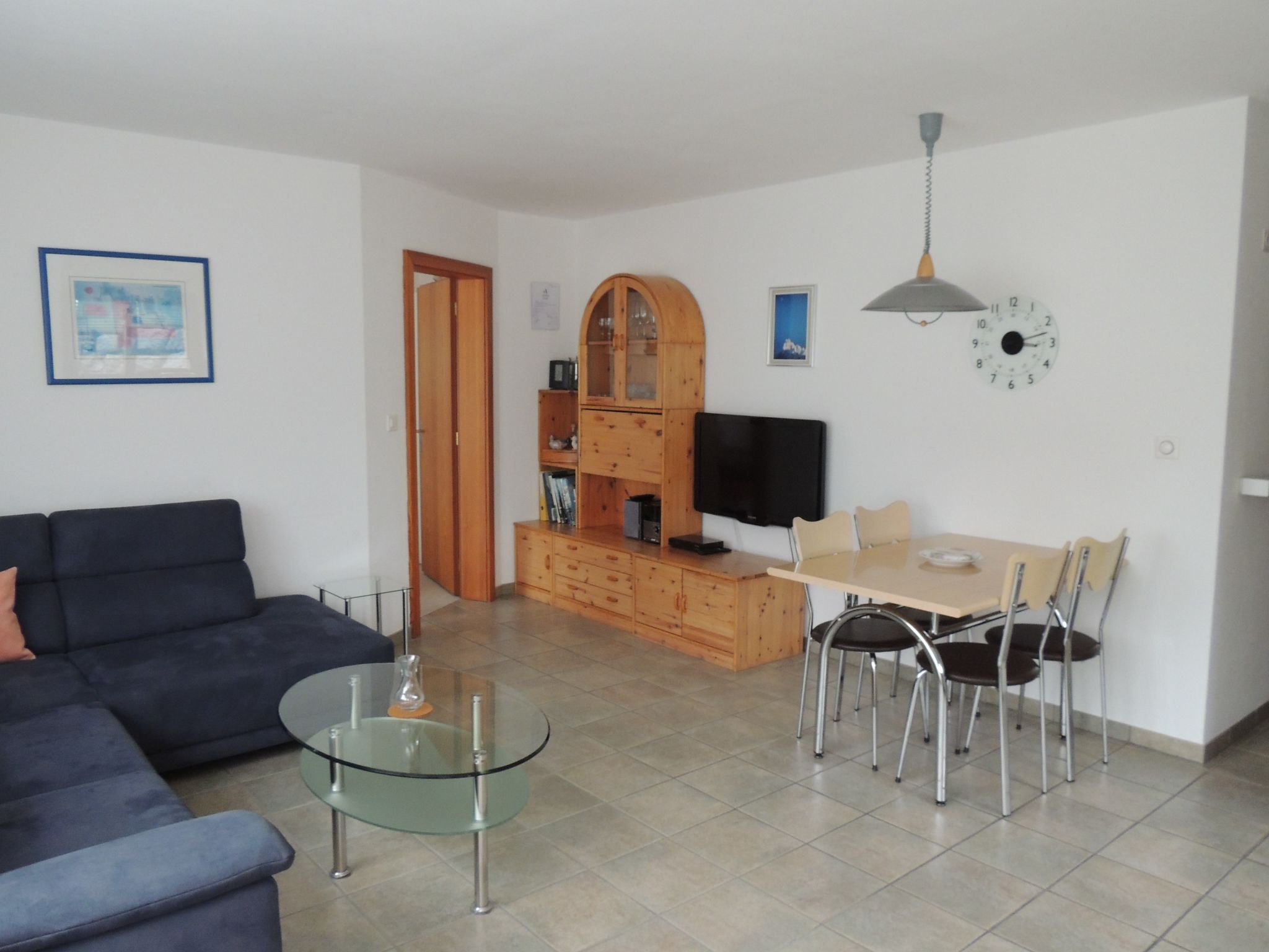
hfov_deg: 71.6
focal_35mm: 24
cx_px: 634
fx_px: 880
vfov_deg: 56.8
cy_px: 476
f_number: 3
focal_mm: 4.3
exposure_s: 1/25
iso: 400
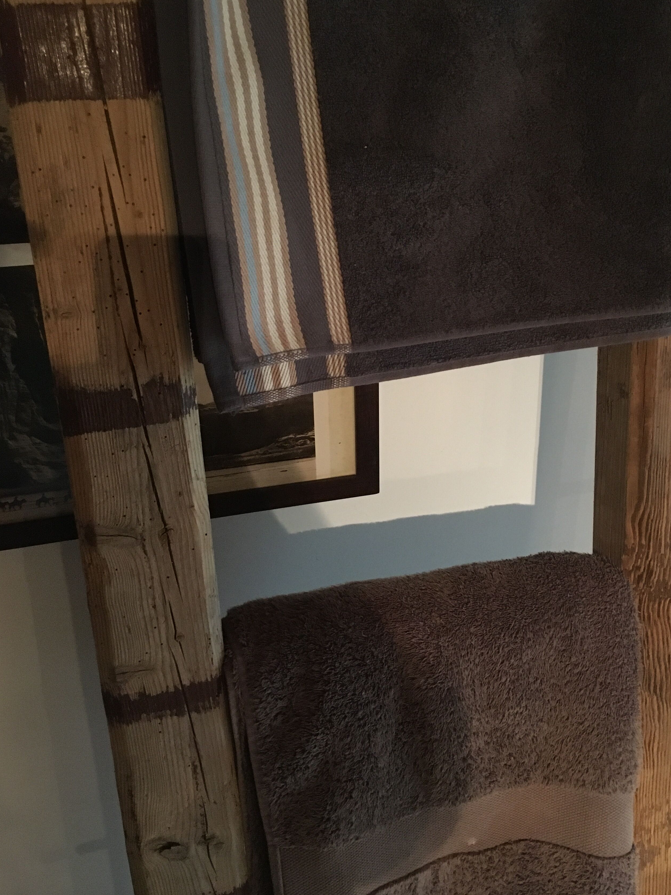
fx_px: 905
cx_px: 387
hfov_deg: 40.6
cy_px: 426
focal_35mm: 35
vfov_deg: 52.6
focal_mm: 4.15
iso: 320
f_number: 2.2
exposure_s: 1/17
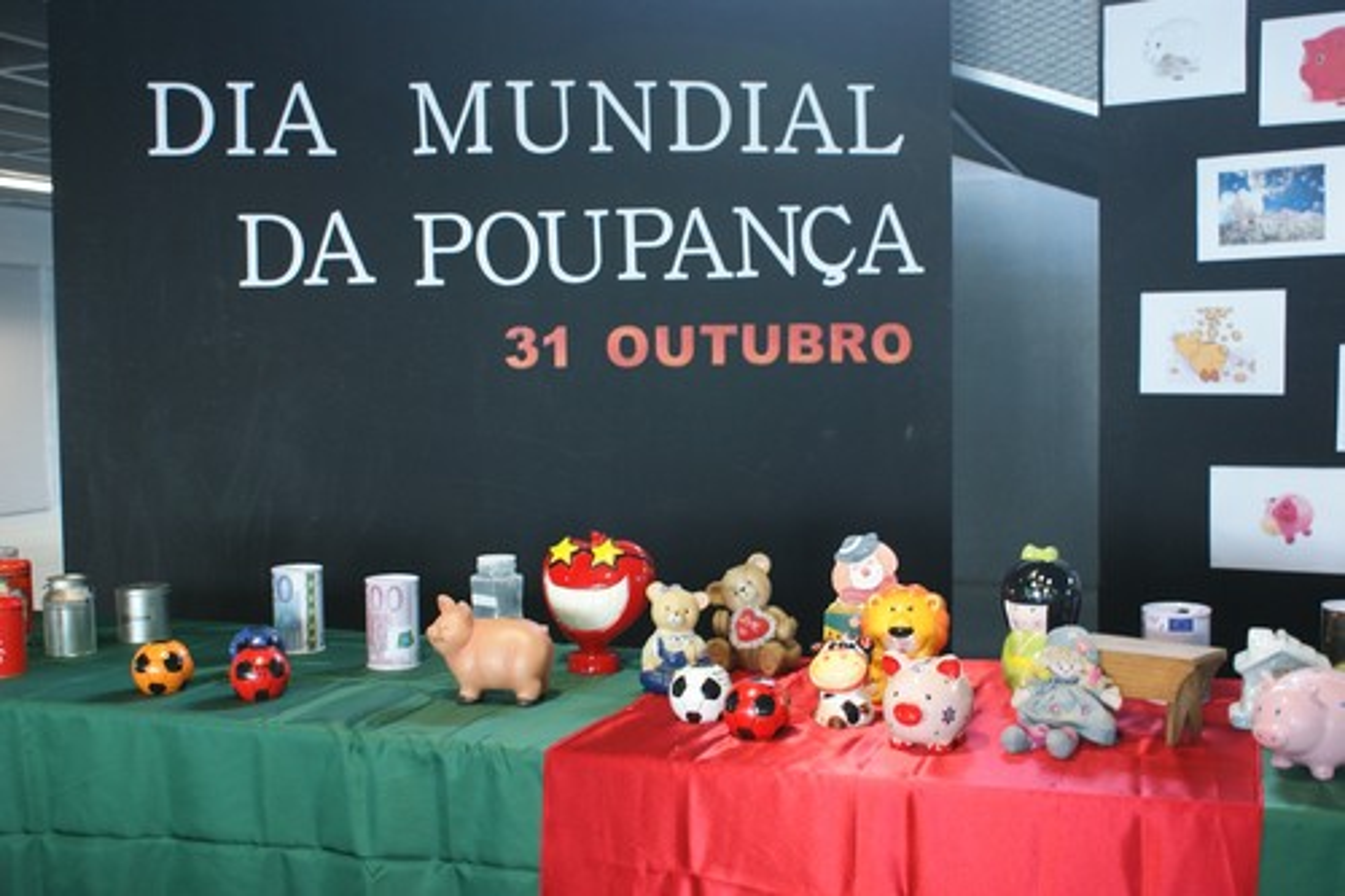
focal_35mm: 39
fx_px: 1457
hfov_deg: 49.6
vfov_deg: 34.2
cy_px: 448
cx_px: 672
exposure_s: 1/5
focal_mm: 26
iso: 400
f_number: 4.5
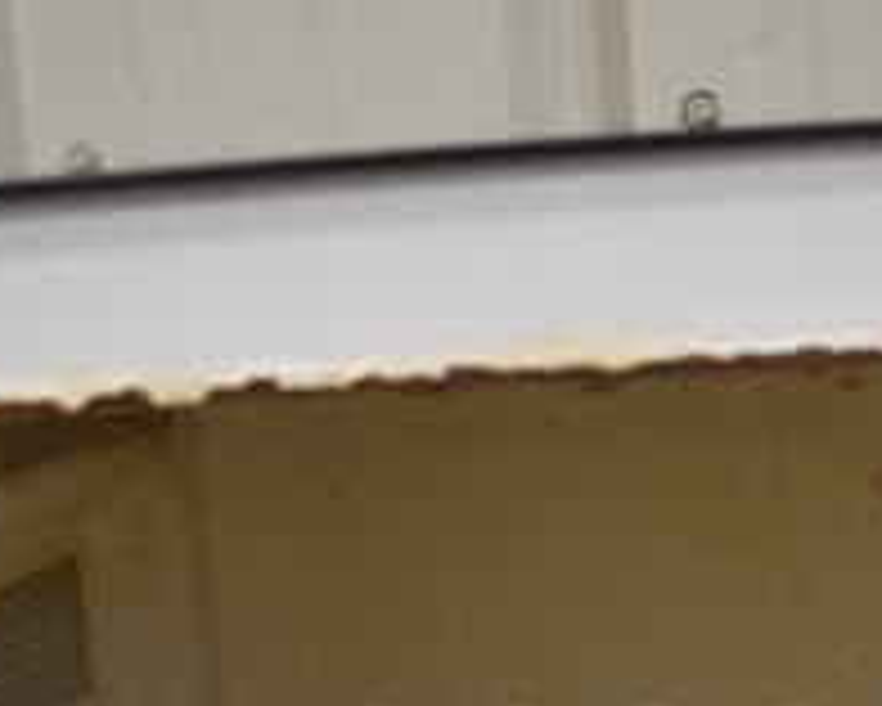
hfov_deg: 23.9
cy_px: 913
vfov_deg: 18.2
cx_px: 657
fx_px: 2063
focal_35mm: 79
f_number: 3.5
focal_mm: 18
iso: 1600
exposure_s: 1/125
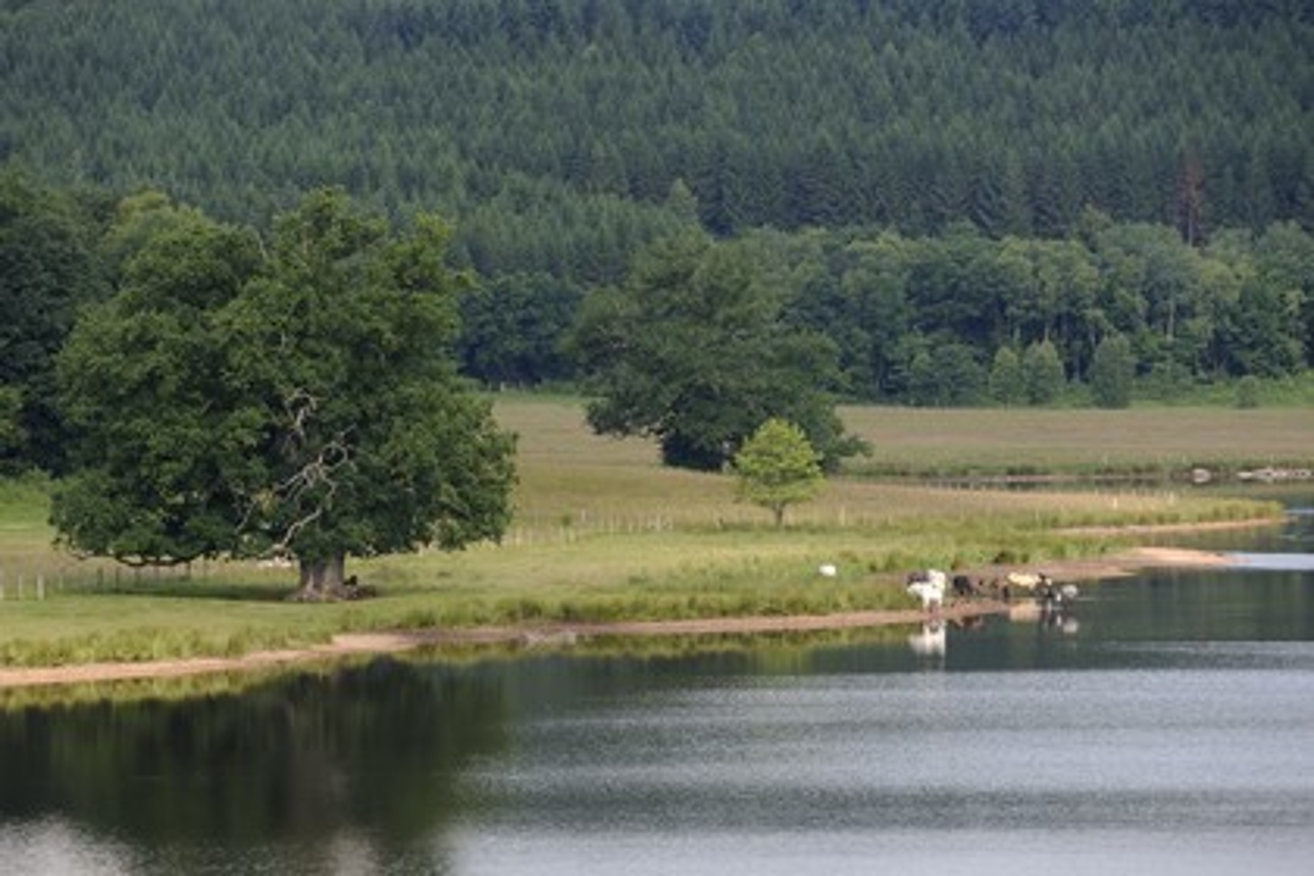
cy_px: 438
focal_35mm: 200
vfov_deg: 6.9
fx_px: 7299
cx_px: 657
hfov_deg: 10.3
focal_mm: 200
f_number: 5.6
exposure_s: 1/320
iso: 200
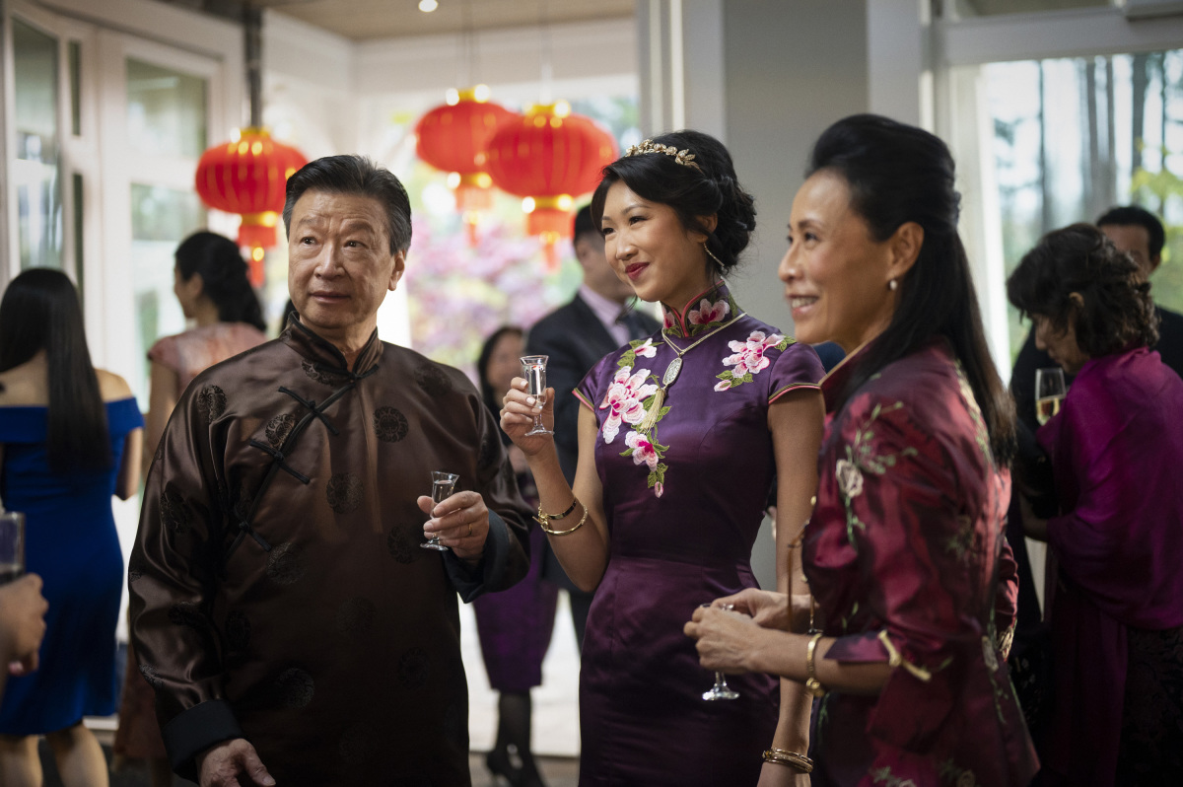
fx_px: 1642
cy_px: 394
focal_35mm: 50
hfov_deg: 39.6
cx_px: 592
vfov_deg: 26.9
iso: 2500
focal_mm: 50
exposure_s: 1/400
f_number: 1.8
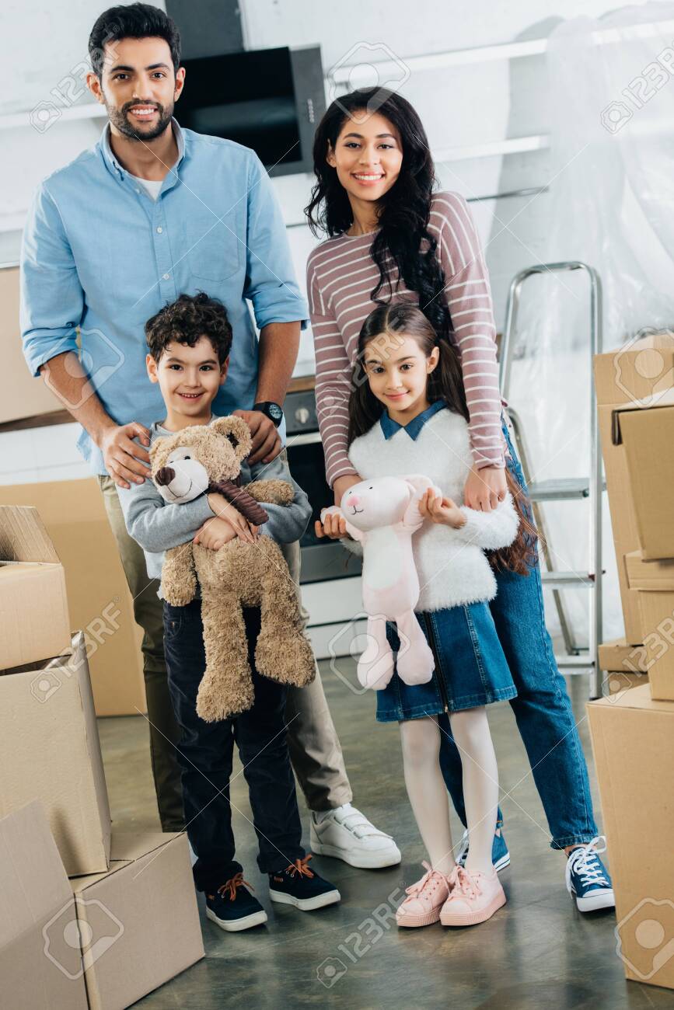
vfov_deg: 20.8
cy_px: 505
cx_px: 337
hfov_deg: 14.0
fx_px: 2751
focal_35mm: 98
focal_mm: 98
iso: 320
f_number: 3.5
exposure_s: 1/200
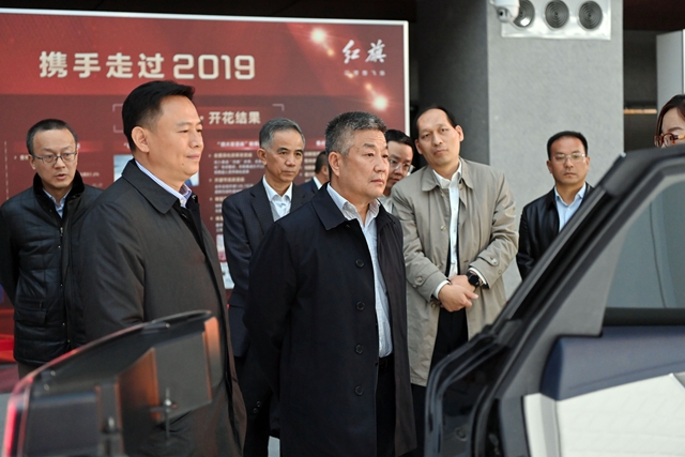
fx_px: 1047
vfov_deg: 24.6
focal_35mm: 55
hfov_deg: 36.2
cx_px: 342
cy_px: 228
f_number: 3.5
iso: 4000
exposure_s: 1/160
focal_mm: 55
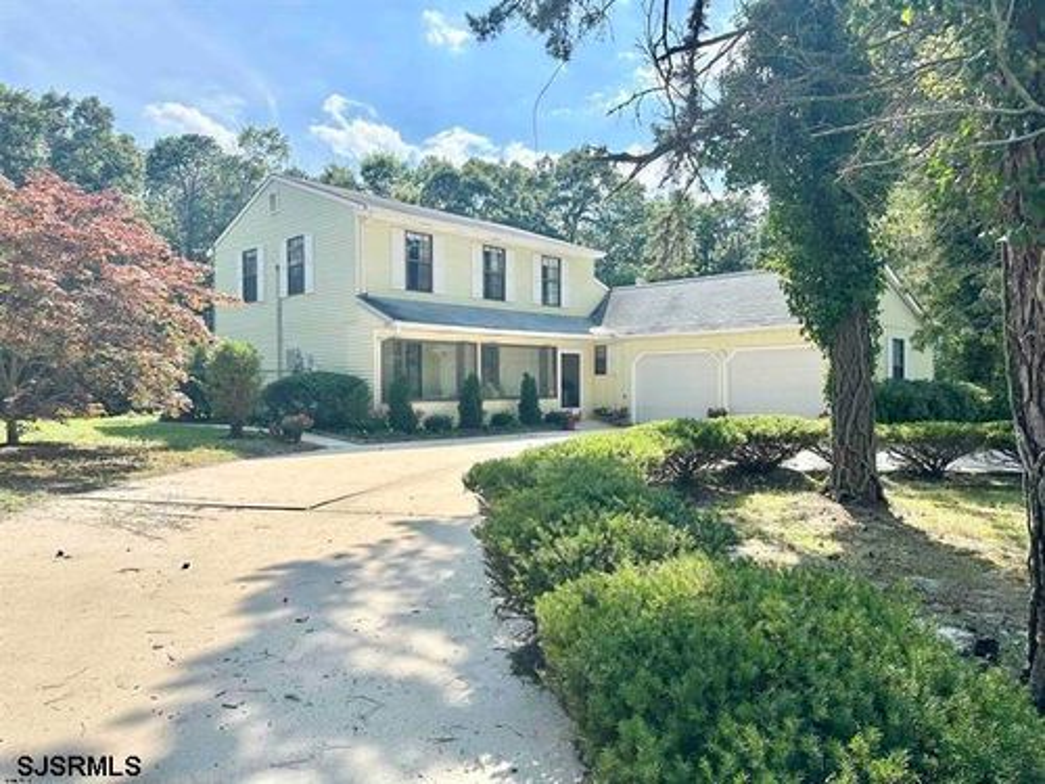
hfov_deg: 71.6
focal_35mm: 24
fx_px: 725
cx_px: 522
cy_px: 392
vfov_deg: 56.8
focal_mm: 6.86
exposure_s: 1/3155
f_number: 1.78
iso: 80
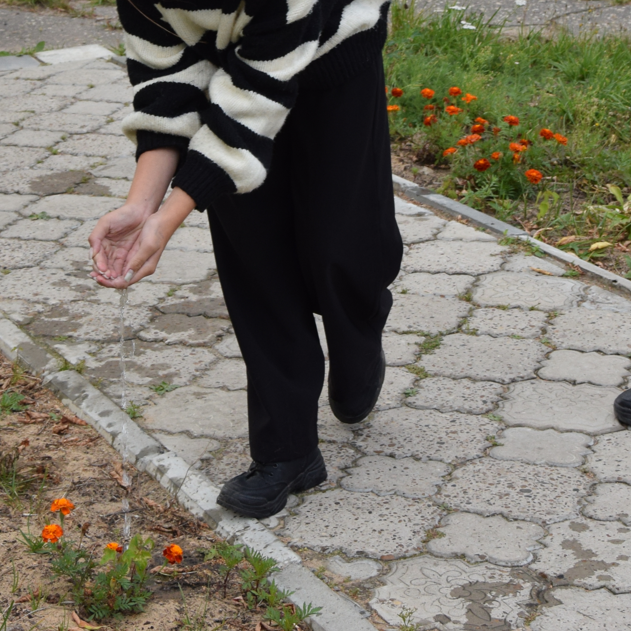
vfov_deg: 17.5
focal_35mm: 97
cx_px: 379
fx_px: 2007
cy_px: 3
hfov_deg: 17.9
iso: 400
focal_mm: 25
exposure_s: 1/125
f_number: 5.6
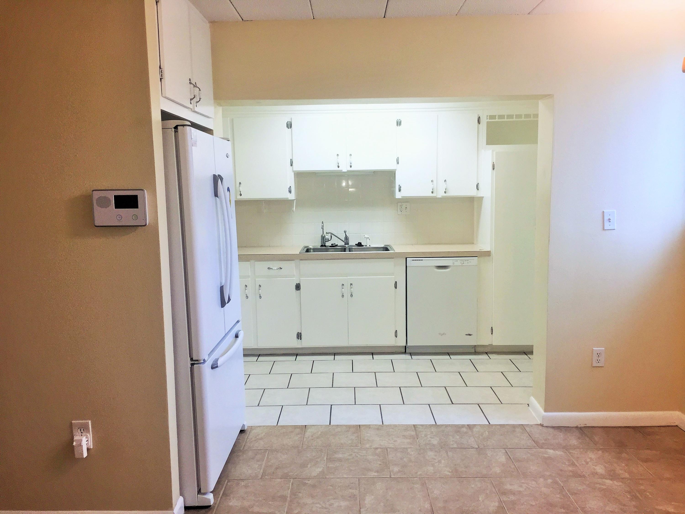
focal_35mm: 29
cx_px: 342
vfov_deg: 48.2
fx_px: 574
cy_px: 257
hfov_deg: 61.7
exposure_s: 1/120
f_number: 2.2
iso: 50
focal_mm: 4.15
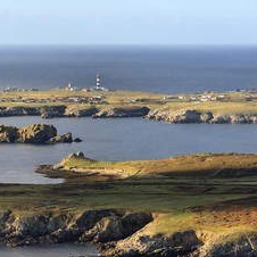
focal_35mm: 161
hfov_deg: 10.8
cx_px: 25
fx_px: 1352
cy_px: 156
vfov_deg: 10.9
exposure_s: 1/1600
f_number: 7.1
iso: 640
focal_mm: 102
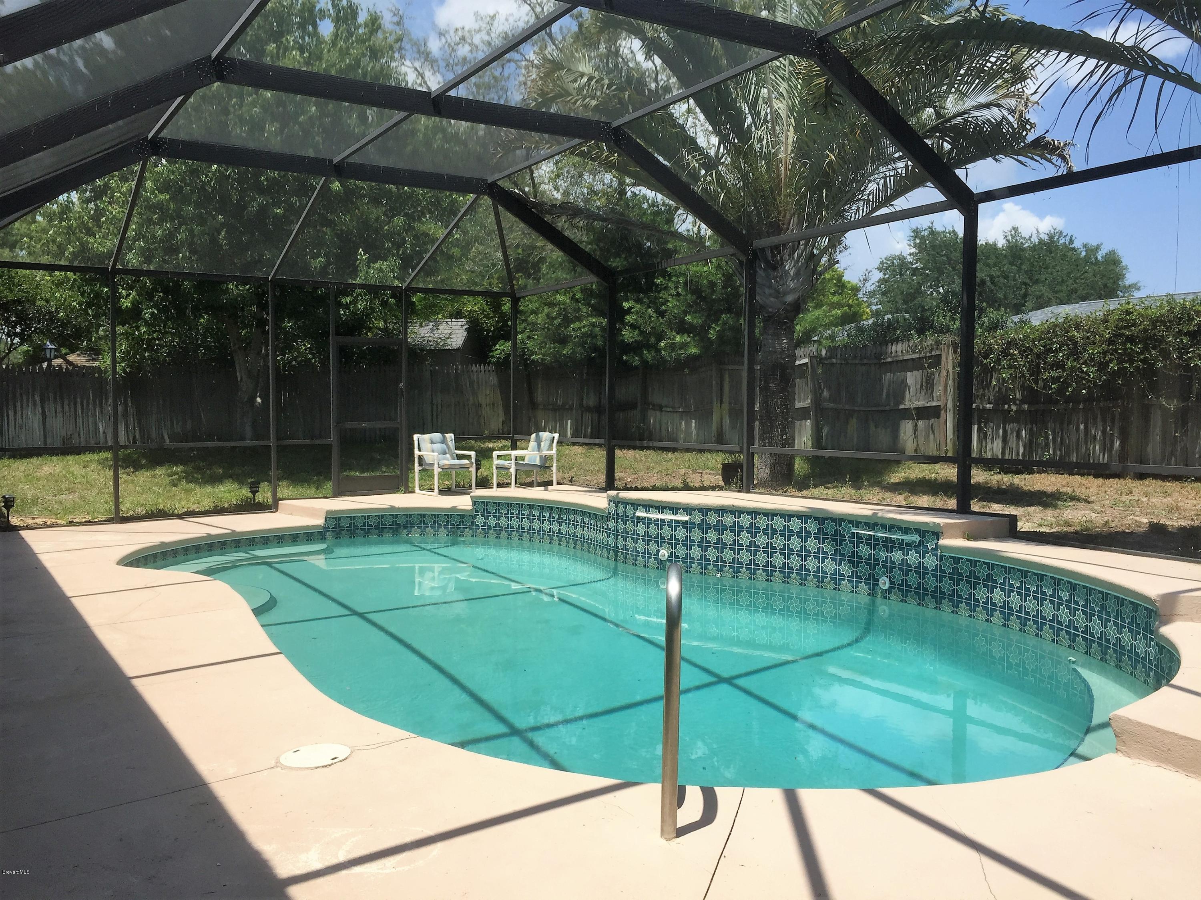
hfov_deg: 61.7
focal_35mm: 29
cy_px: 450
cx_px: 600
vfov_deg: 48.2
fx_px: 1006
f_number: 2.2
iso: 32
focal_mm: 4.15
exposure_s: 1/1319
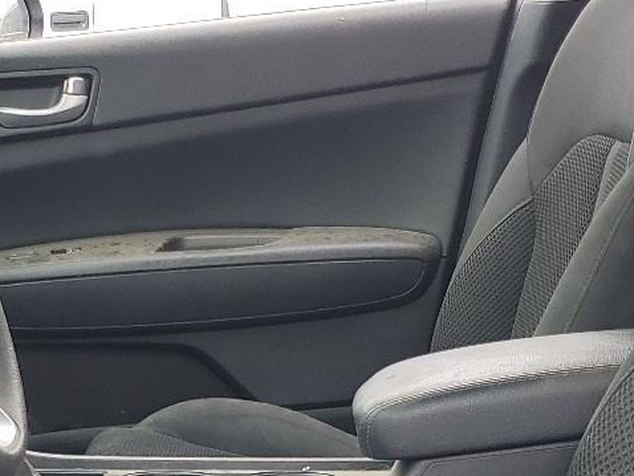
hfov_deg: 22.2
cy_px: 522
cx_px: 143
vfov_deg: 16.5
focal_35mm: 87
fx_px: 1594
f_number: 1.5
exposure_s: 1/222
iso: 50
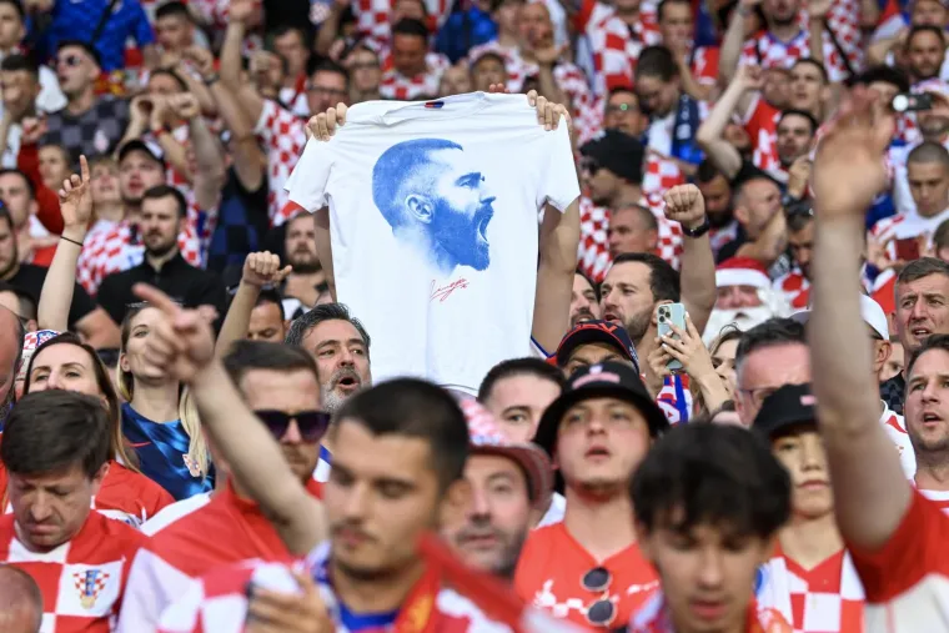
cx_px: 474
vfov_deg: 10.2
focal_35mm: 135
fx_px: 3559
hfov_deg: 15.2
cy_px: 316
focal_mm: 135
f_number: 4
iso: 1000
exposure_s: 1/500
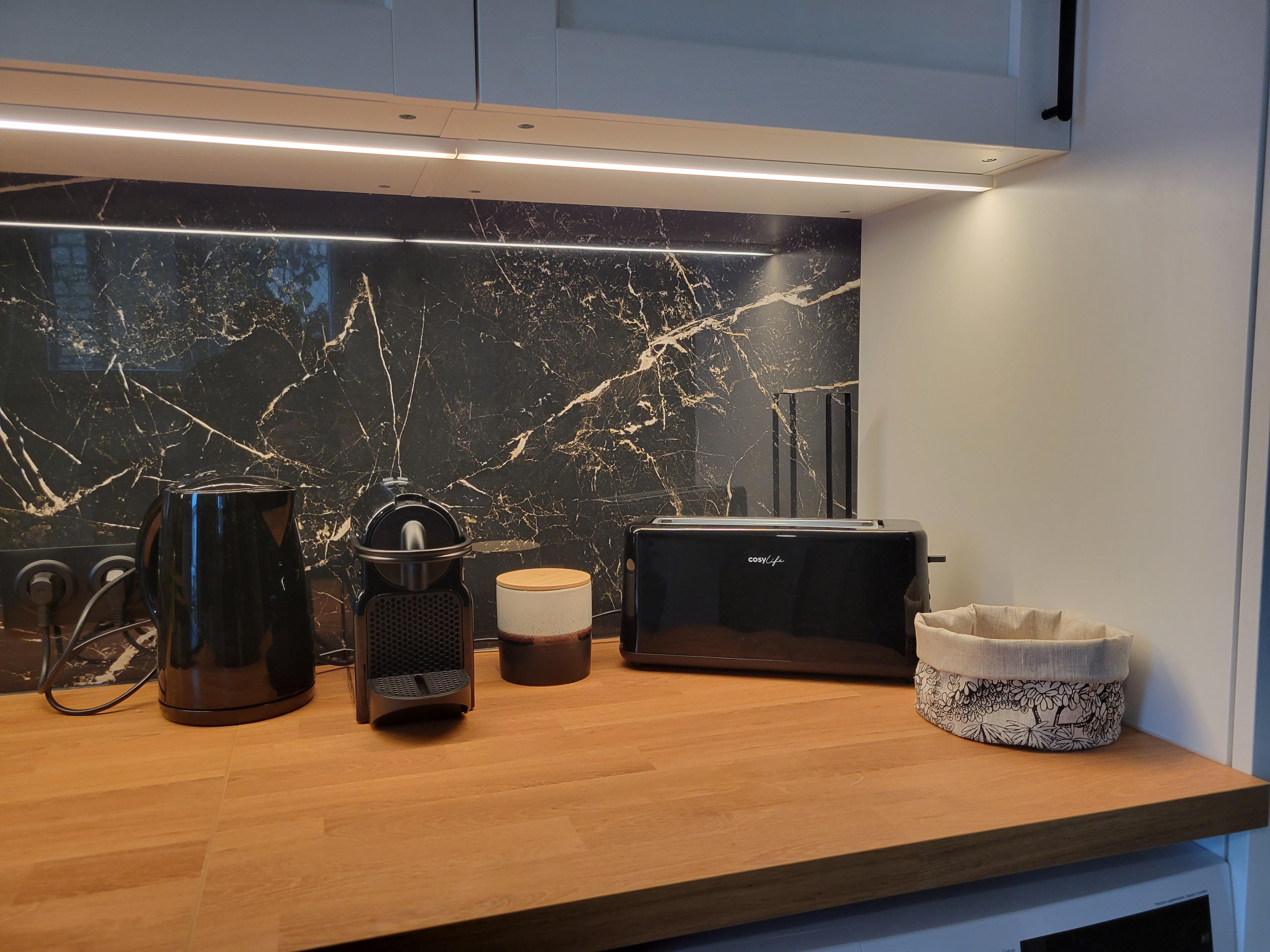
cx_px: 635
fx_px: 954
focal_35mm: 26
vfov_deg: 53.1
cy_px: 476
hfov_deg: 67.3
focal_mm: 5.4
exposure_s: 1/100
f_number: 1.8
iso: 200
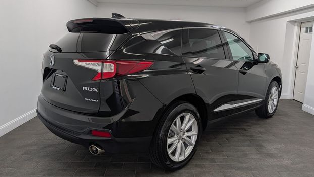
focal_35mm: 27
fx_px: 225
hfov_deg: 69.8
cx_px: 162
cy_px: 78
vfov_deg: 42.8
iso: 18
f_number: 1.68
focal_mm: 6.9
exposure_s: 1/193
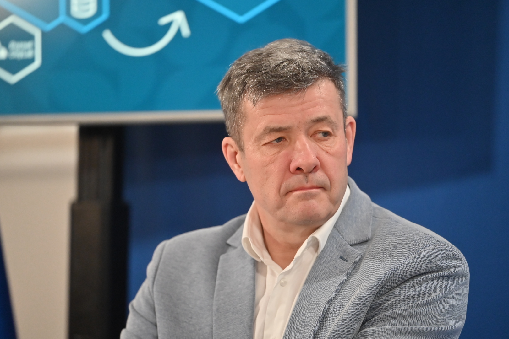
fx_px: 2545
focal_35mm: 180
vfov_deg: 7.6
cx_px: 254
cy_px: 170
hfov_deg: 11.4
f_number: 2.8
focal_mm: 180
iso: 2800
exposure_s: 1/400
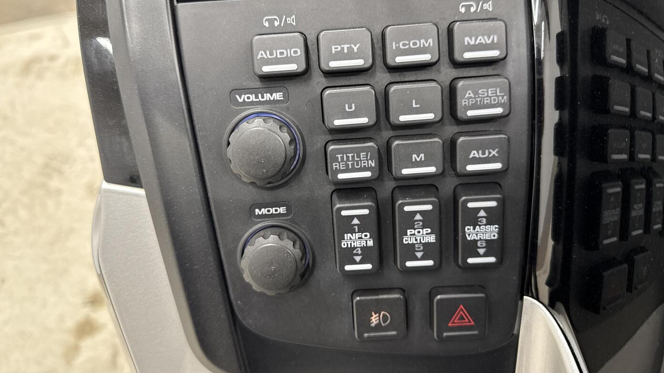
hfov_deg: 69.9
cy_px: 168
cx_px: 332
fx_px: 475
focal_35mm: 27
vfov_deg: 42.8
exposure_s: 1/50
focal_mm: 6.76
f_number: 1.78
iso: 250
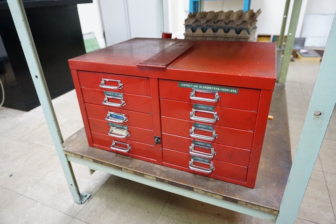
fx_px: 224
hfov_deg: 73.7
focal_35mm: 24
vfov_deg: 53.1
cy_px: 112
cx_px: 168
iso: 3200
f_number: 3.5
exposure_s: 1/125
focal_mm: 16
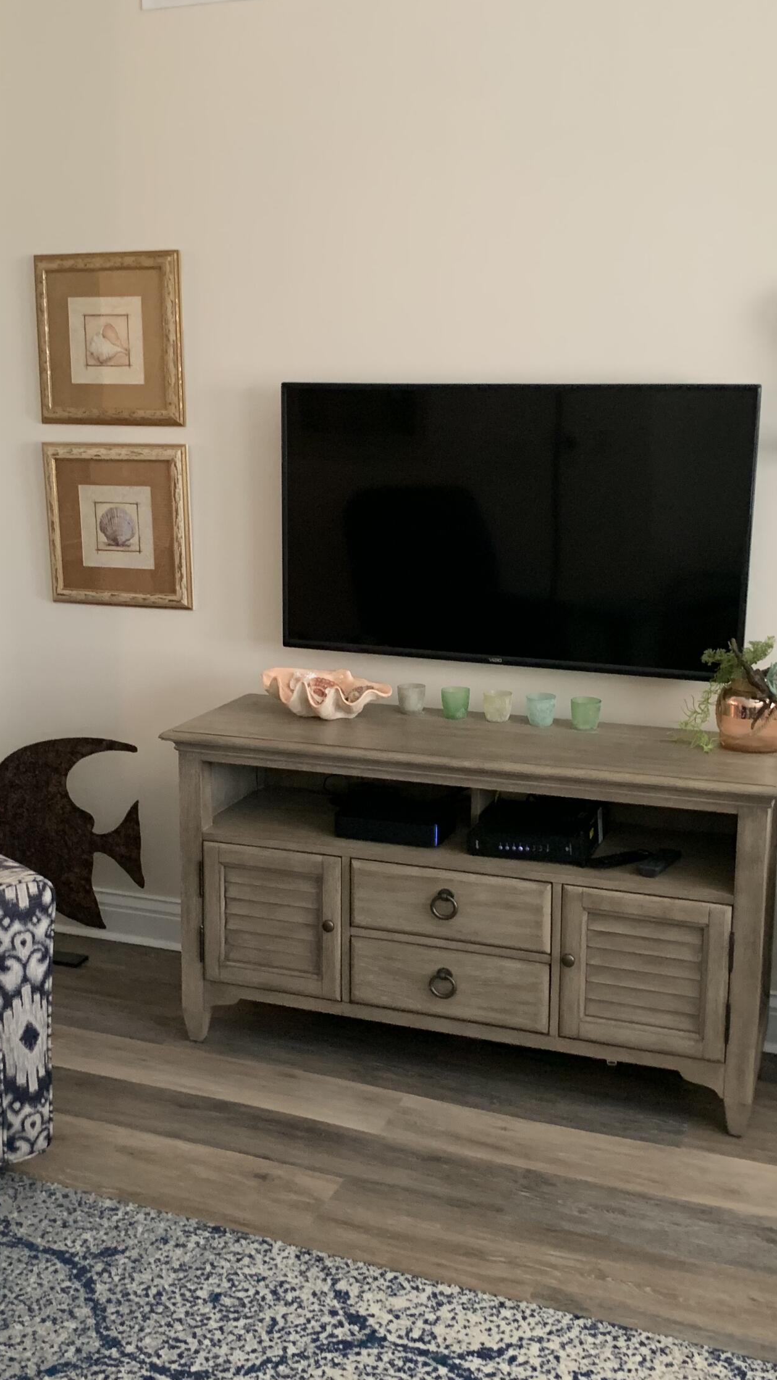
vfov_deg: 52.8
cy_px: 691
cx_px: 350
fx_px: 1392
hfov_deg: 31.2
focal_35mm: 38
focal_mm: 4.25
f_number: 1.8
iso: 320
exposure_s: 1/60
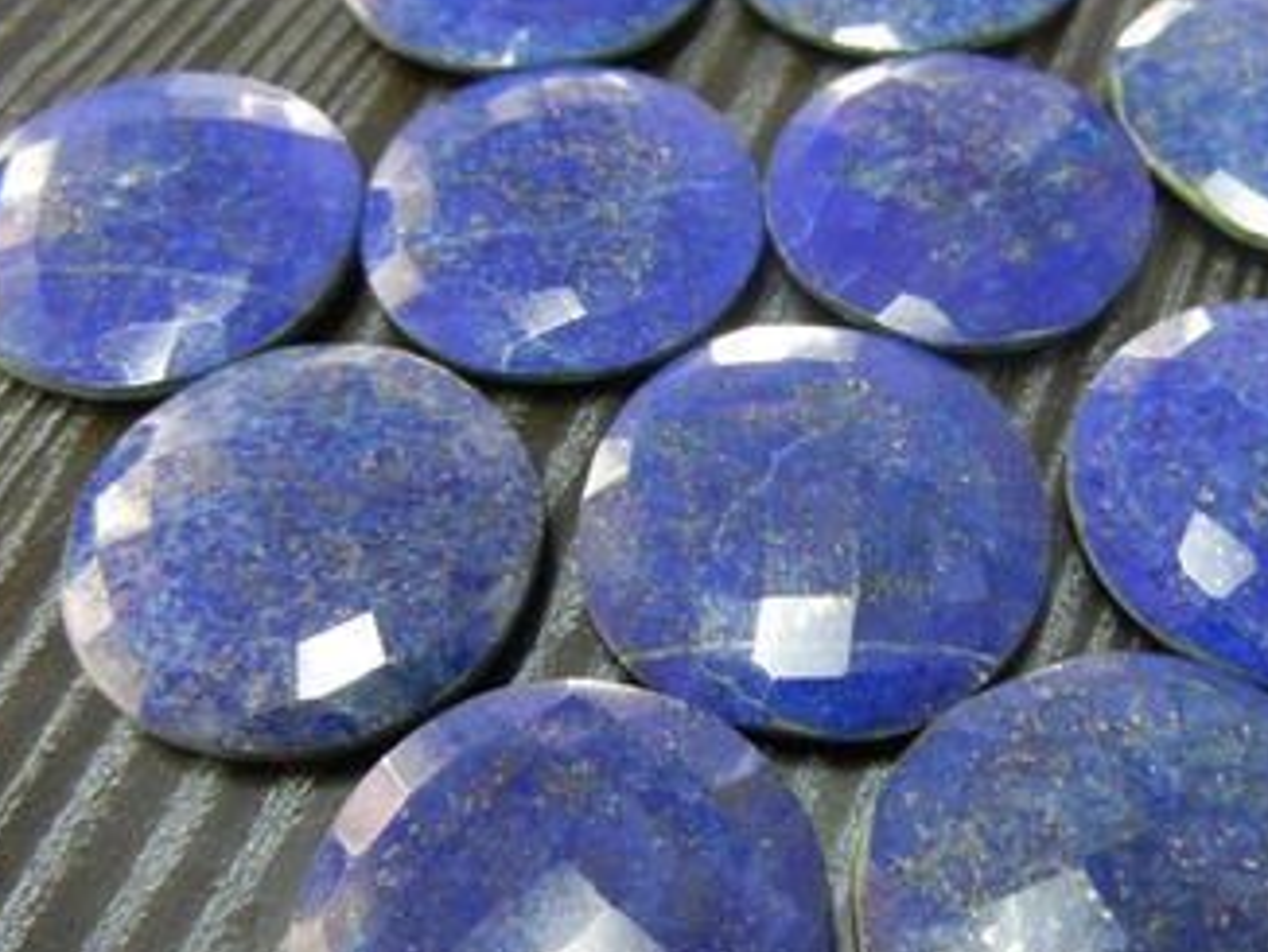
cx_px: 852
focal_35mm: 46
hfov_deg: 40.7
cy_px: 464
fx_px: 1686
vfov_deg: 31.6
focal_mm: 5.4
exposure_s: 1/6.1
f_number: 3.5
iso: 400
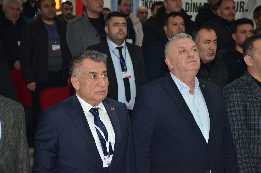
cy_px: 86
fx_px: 716
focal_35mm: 99
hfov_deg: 20.7
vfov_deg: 13.8
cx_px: 130
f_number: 5
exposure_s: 1/60
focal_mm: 66
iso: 800
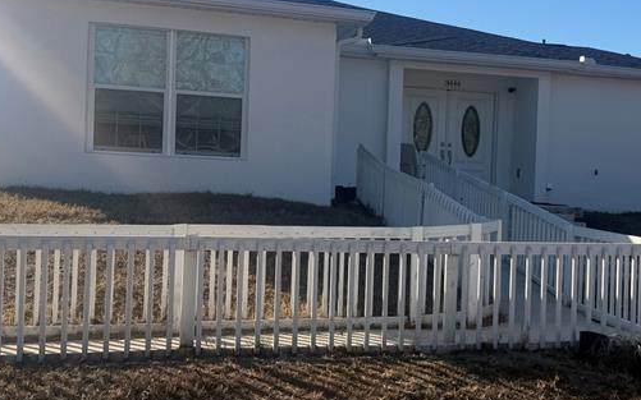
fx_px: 908
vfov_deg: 24.9
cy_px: 193
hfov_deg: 38.2
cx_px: 457
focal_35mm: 52
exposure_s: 1/4405
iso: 80
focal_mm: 6.76
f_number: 1.78
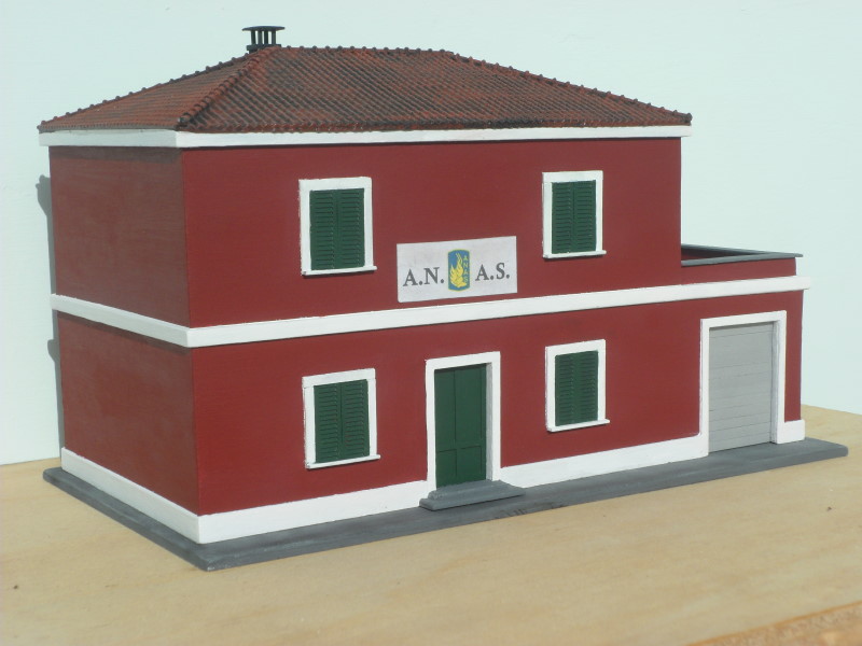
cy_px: 323
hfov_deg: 30.7
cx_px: 431
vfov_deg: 23.3
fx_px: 1569
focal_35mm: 63
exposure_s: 1/1000
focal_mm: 11.2
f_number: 5.6
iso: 80
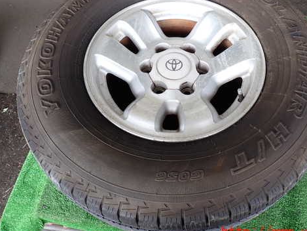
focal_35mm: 32
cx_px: 173
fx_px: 284
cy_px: 93
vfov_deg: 44.0
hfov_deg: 56.6
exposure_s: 1/60
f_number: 2.8
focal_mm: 4.5
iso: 100
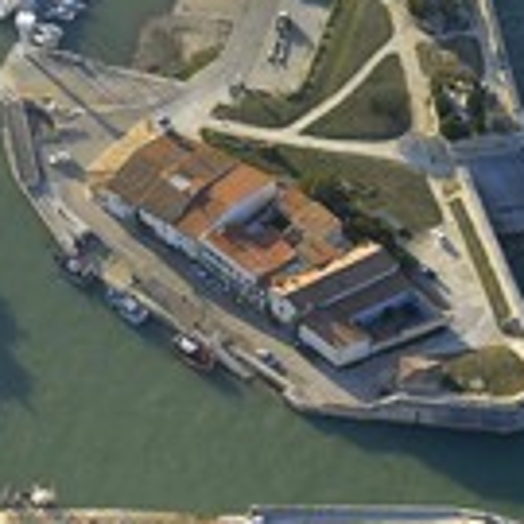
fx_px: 1901
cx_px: 706
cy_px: 489
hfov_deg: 14.9
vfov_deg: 15.5
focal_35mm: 111
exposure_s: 1/320
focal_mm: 28
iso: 100
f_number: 5
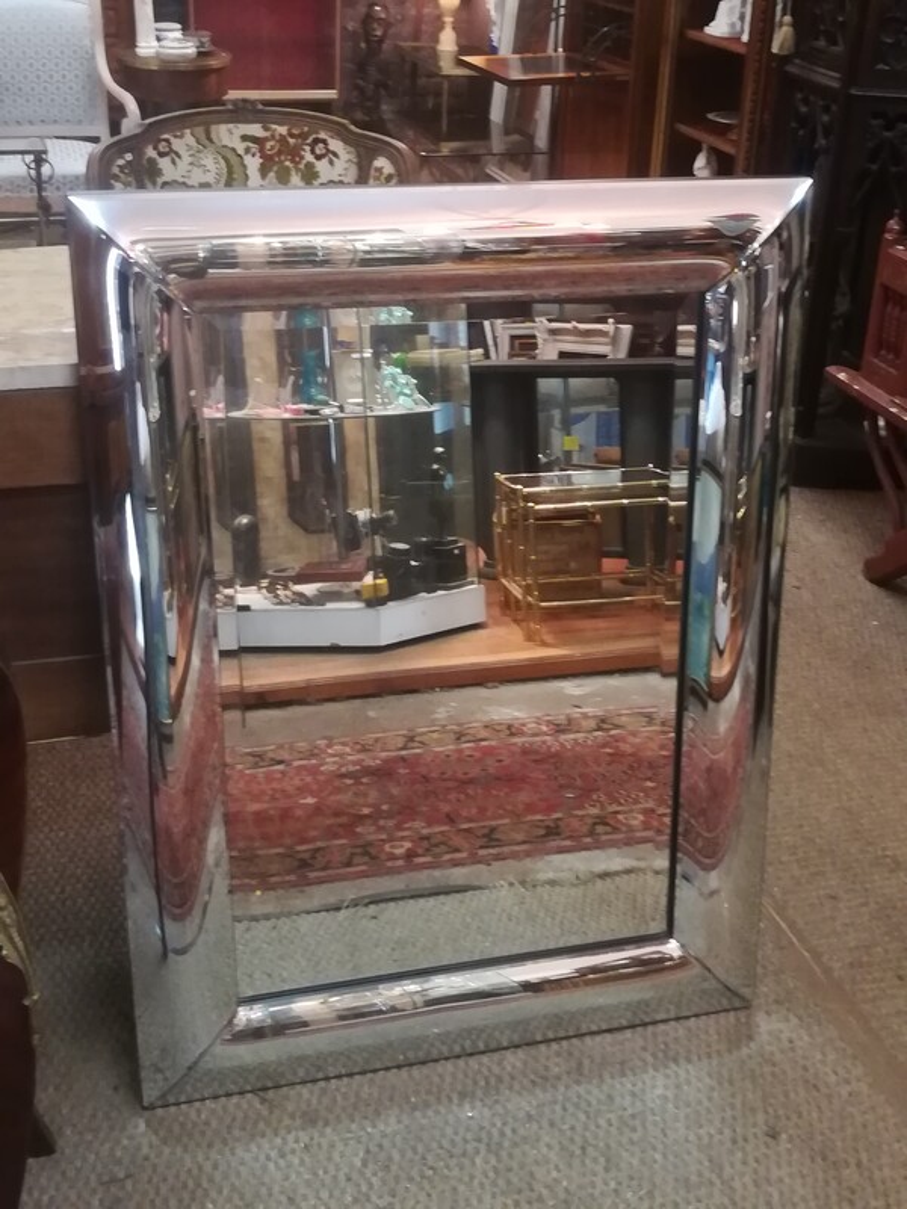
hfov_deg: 36.0
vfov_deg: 46.8
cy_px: 604
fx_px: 1397
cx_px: 454
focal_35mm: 40
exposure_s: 1/14.3
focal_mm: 3.83
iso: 500
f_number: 2.2
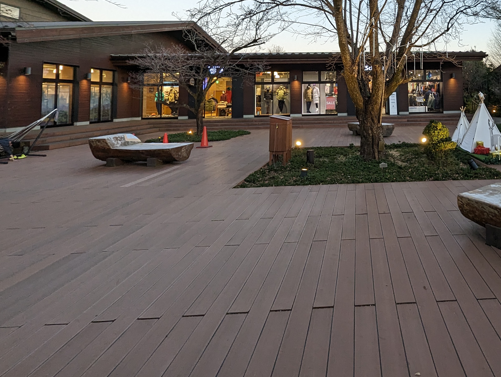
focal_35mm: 22
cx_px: 375
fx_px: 319
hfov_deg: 71.2
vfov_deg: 56.7
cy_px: 74
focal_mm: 1.95
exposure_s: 1/61.4
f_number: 2.2
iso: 77
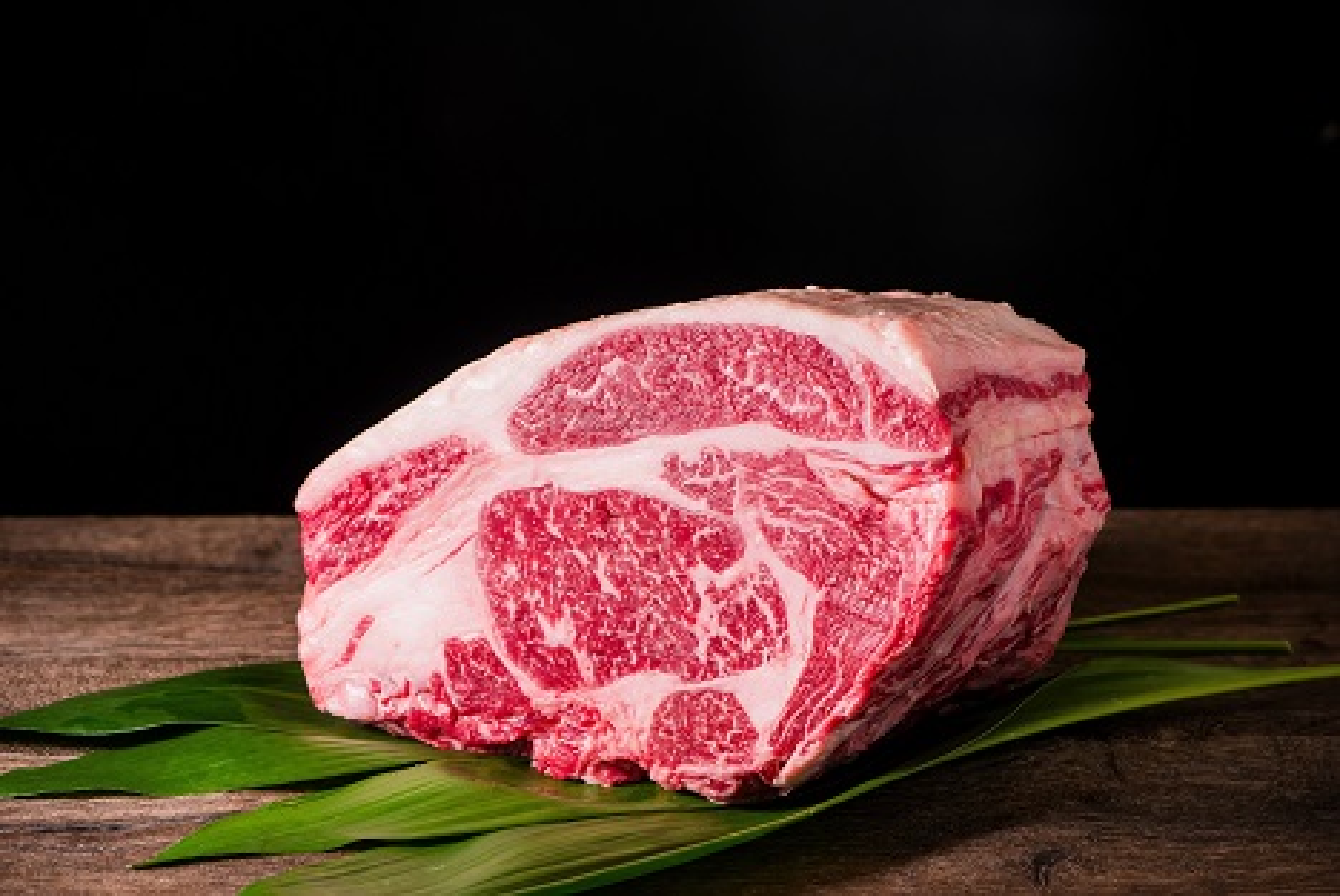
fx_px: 3912
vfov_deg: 13.1
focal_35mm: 105
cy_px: 448
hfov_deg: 19.4
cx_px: 670
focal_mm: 105
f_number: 8
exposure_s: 1/200
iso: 800
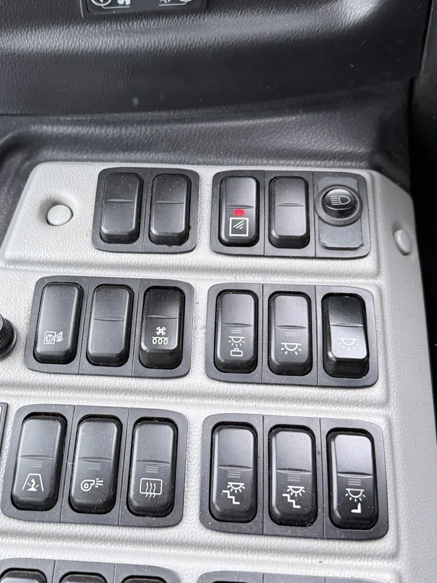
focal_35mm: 39
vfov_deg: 47.9
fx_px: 657
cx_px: 168
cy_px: 301
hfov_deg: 36.6
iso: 500
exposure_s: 1/60
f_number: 1.78
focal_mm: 6.76
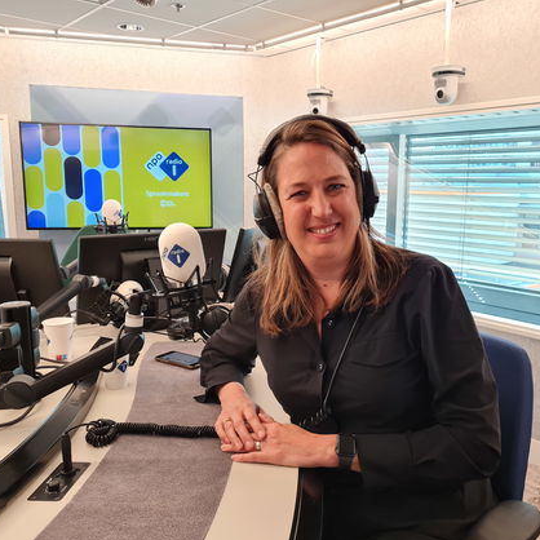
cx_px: 307
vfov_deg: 52.5
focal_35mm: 31
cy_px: 273
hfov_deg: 52.4
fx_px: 547
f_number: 1.8
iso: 200
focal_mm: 5.4
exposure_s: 1/50
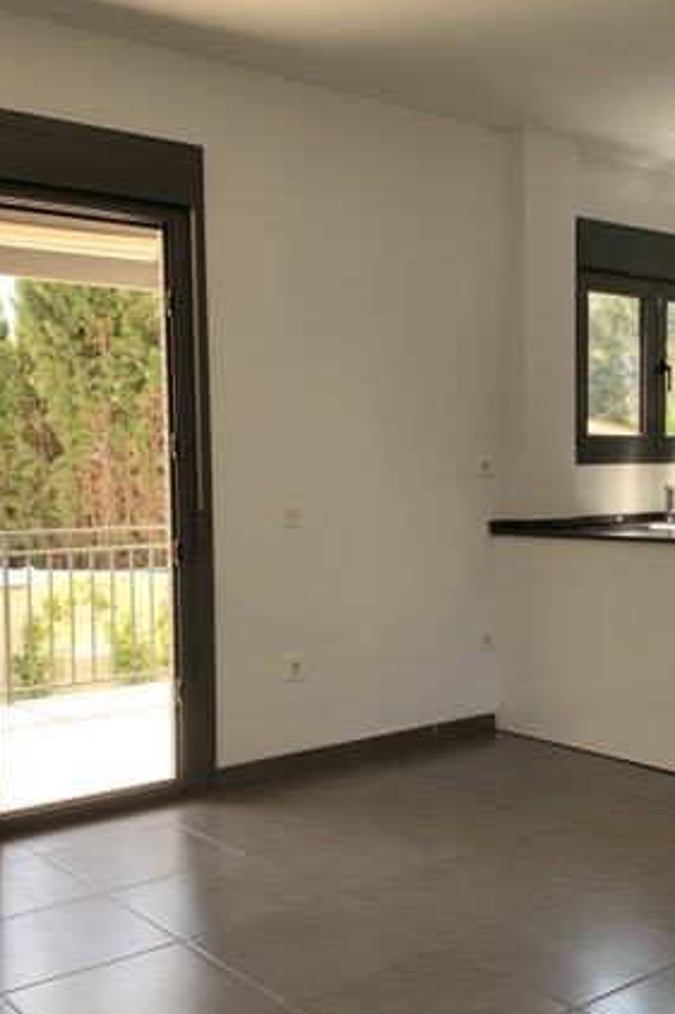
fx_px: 1154
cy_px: 529
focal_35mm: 41
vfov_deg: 47.4
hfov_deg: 32.3
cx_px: 456
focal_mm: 4.25
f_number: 1.8
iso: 32
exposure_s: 1/122
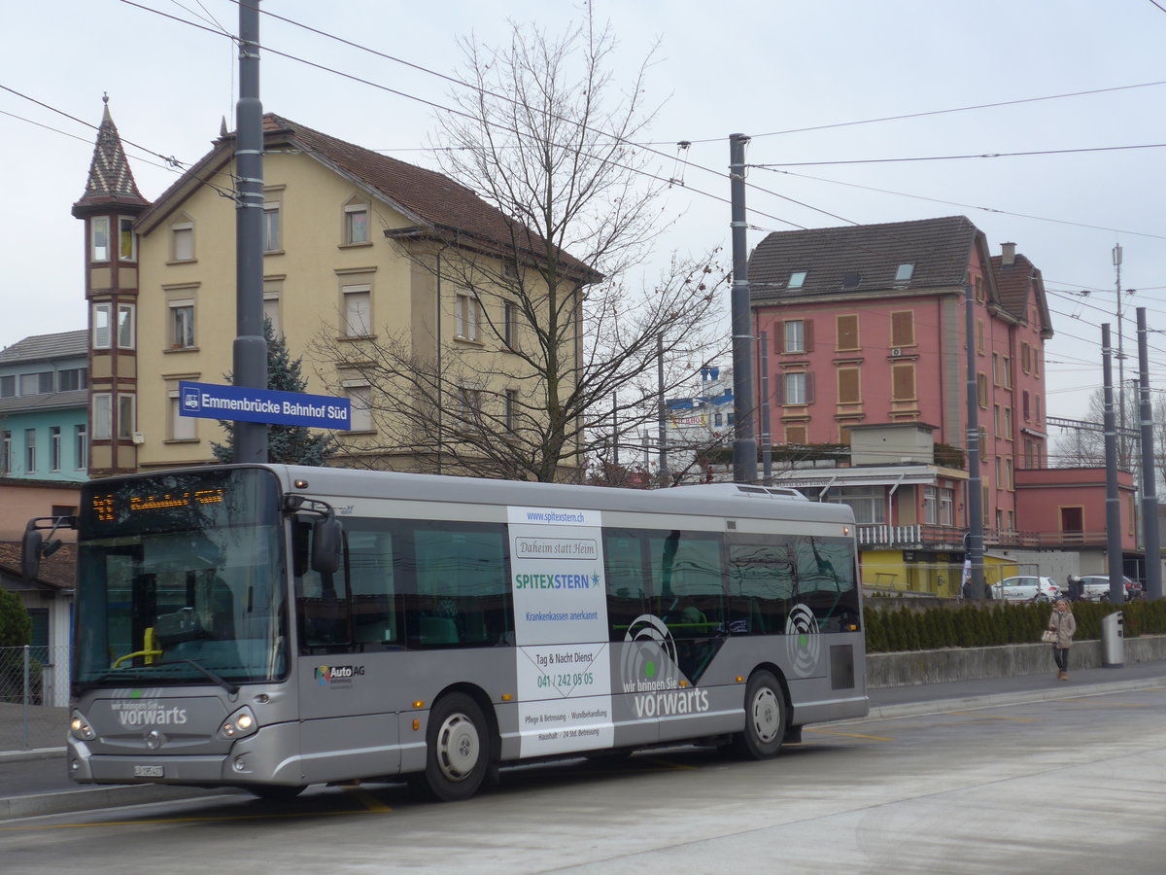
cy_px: 438
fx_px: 2088
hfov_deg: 31.2
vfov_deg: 23.7
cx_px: 583
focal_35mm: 62
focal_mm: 12.7
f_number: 3.7
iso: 80
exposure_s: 1/200
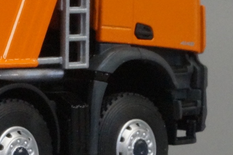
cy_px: 21
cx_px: -194
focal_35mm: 302
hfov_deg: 6.7
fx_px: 1954
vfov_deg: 4.5
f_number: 22
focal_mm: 50
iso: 3200
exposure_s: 1/20
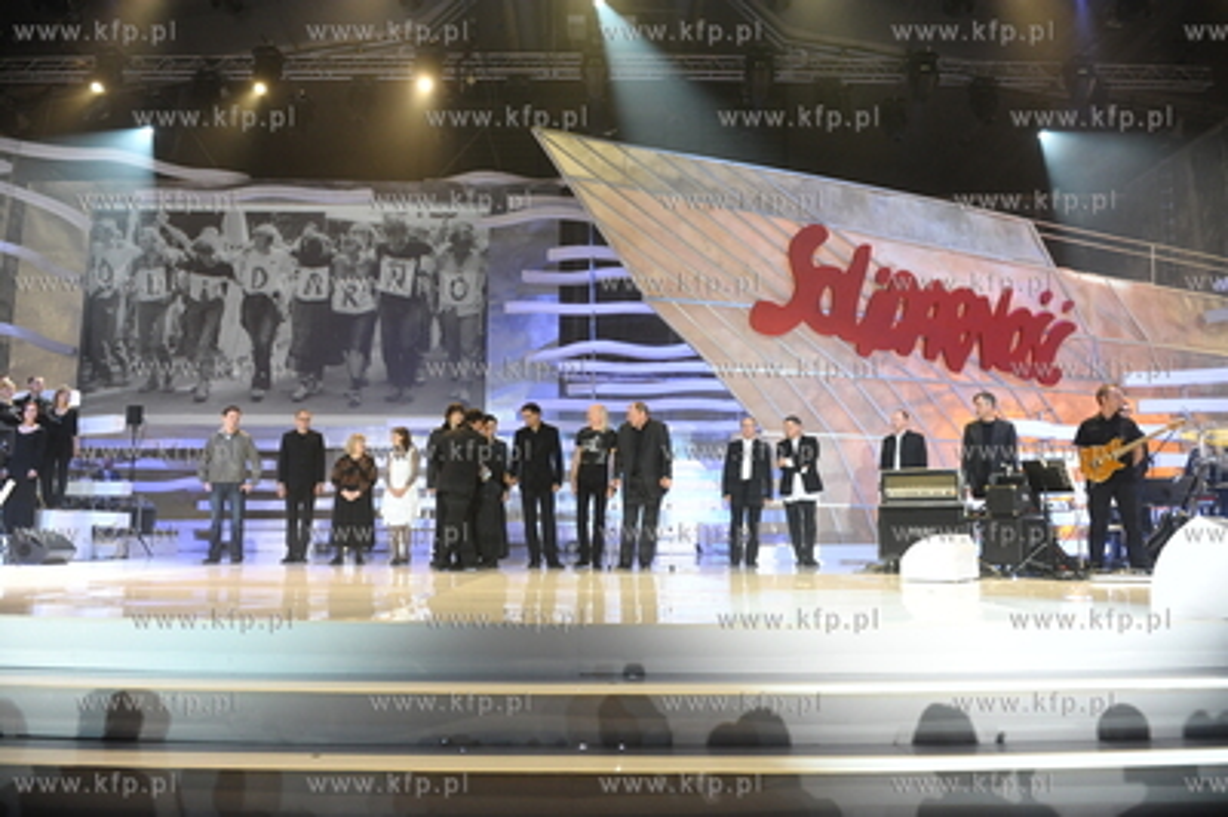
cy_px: 408
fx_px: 818
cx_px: 614
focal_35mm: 24
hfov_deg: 73.8
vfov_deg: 53.1
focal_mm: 24
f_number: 3.5
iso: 2000
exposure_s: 1/200
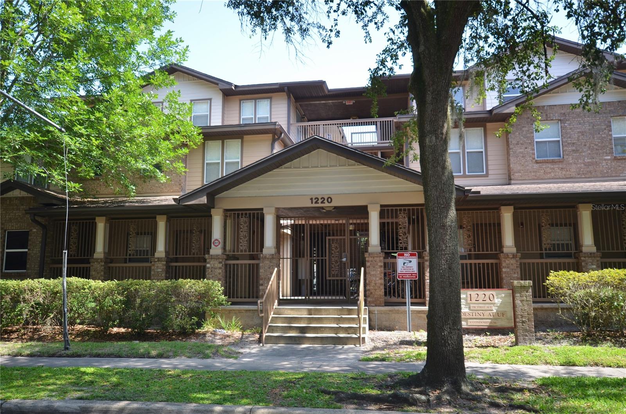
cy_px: 207
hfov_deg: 62.0
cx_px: 313
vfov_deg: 43.4
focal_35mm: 30
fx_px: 520
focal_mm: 20
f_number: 6.3
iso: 200
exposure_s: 1/160
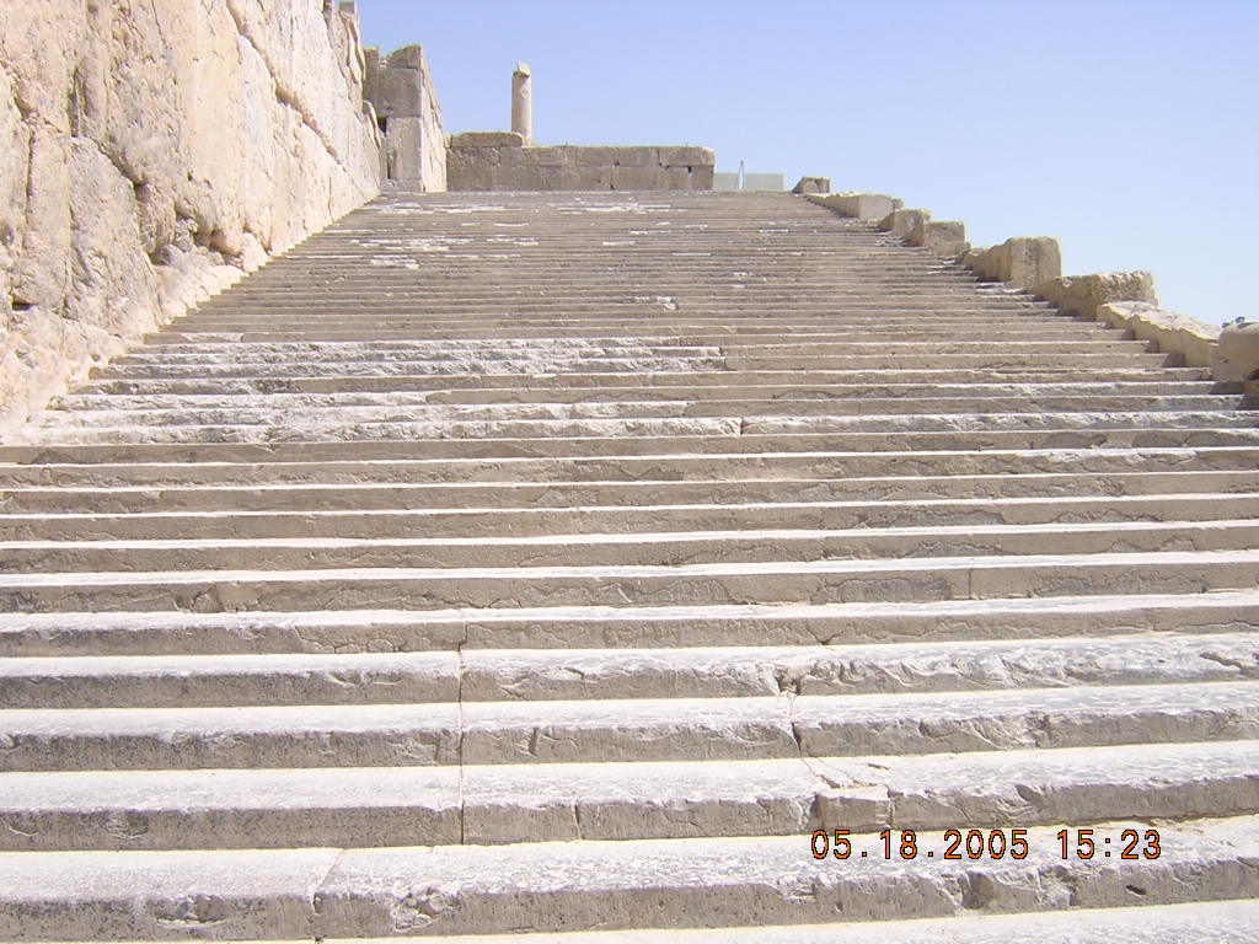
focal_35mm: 36
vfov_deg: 39.7
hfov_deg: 51.4
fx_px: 1309
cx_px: 630
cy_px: 472
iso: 100
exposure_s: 1/289
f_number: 5.2
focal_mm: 4.7
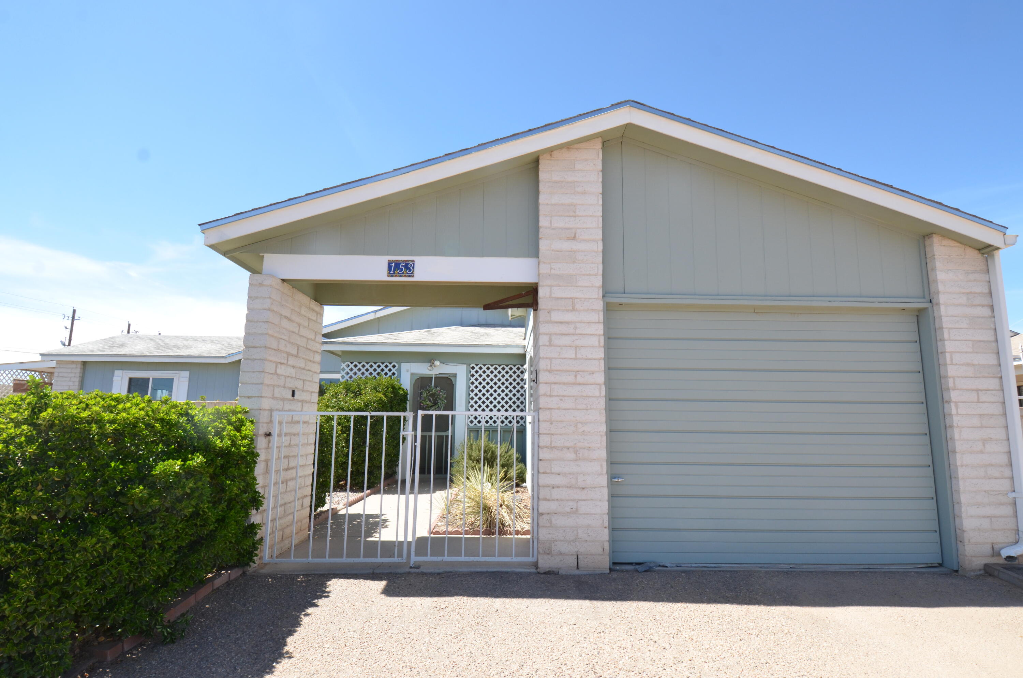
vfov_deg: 67.1
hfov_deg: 90.1
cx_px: 512
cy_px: 339
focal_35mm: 18
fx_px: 510
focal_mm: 12
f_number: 10
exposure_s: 1/400
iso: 400
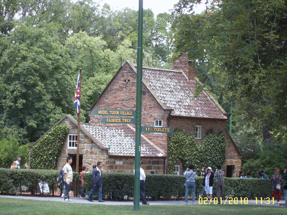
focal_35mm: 105
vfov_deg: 14.1
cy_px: 108
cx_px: 144
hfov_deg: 18.7
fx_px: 871
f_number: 4.8
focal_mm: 17.4
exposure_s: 1/60
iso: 50
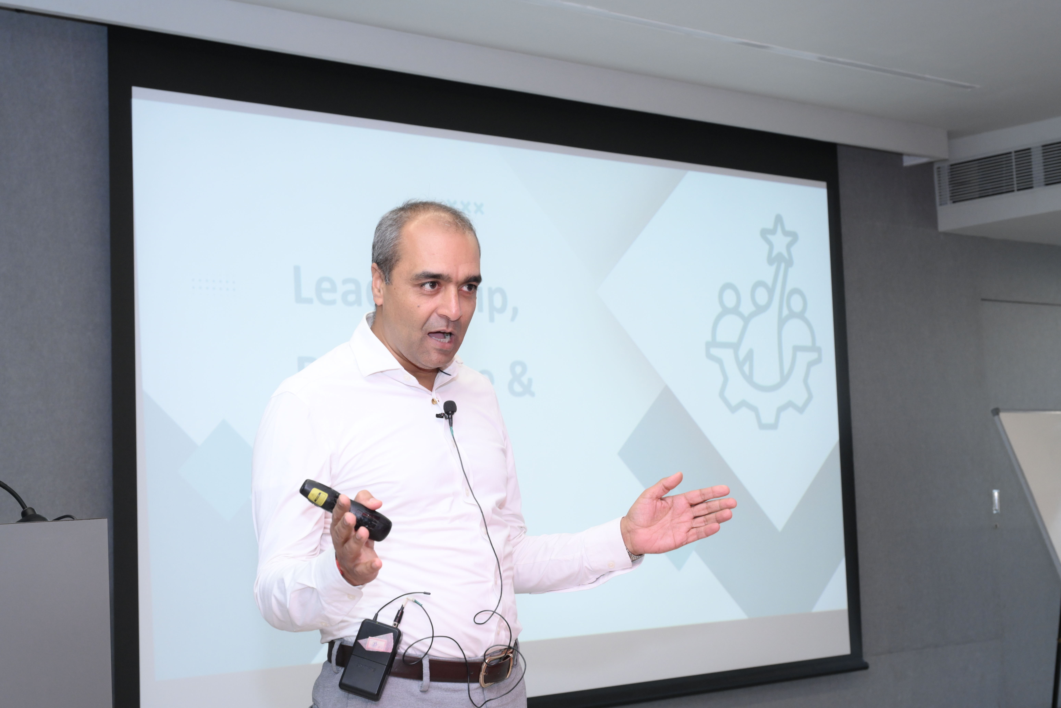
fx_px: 1532
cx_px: 530
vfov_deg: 26.0
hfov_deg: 38.2
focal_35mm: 52
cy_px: 354
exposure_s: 1/200
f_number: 7.1
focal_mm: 52
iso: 2000
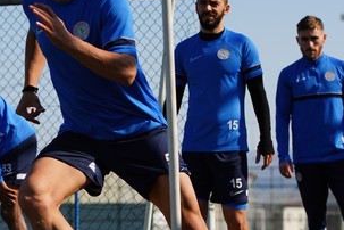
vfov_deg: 5.7
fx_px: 2322
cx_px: 70
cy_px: 122
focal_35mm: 243
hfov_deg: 8.5
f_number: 5.6
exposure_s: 1/1600
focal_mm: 110
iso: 320
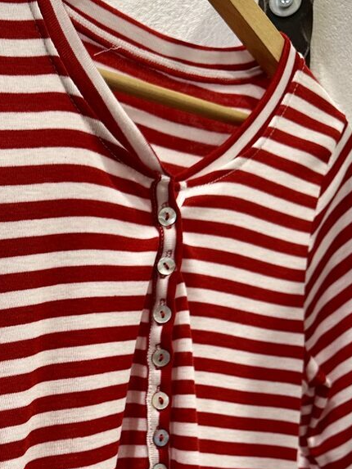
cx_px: -67
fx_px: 908
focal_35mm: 67
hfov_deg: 20.5
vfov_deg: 27.5
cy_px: 458
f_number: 1.78
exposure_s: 1/100
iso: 100
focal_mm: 6.86
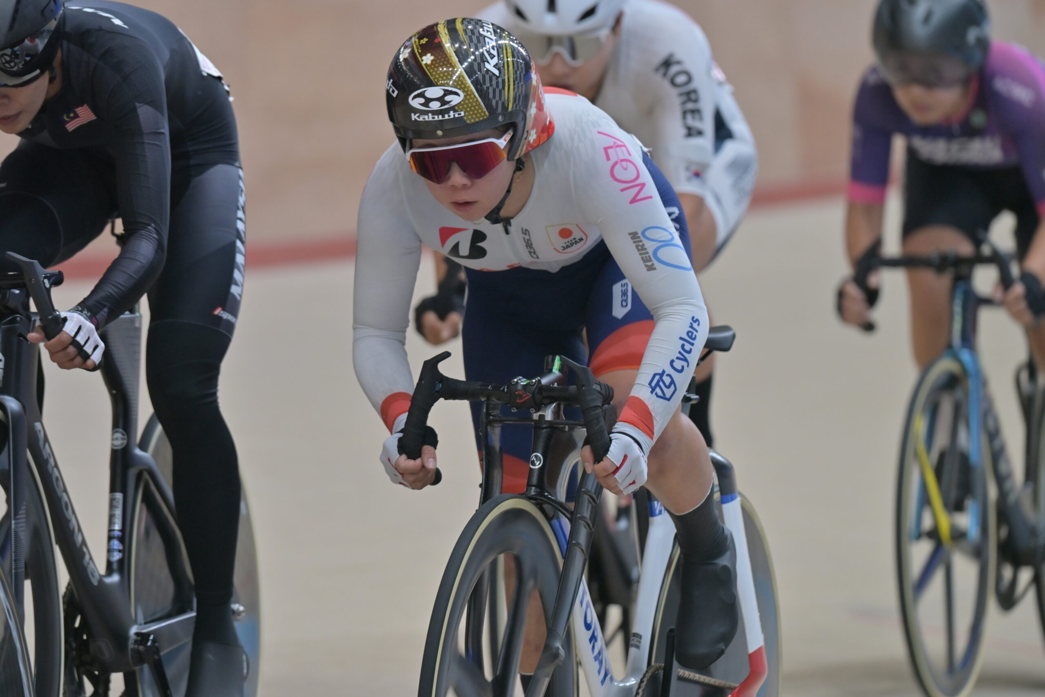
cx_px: 522
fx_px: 11901
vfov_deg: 3.4
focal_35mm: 410
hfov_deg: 5.0
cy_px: 348
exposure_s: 1/500
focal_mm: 410
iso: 1250
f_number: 6.3
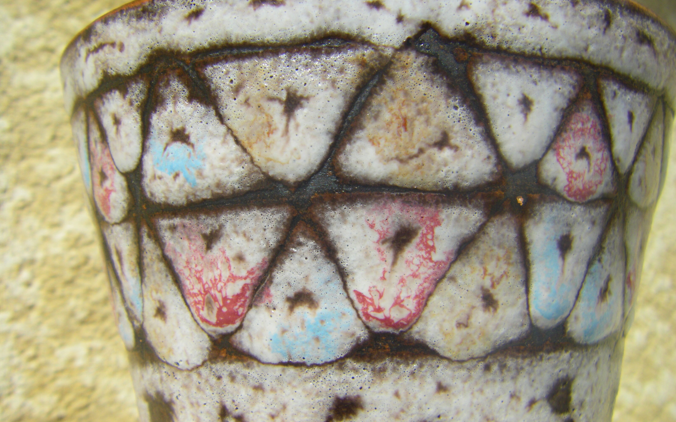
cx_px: 339
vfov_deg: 31.2
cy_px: 217
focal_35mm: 41
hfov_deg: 48.2
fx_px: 755
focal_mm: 6.3
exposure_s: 1/250
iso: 64
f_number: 7
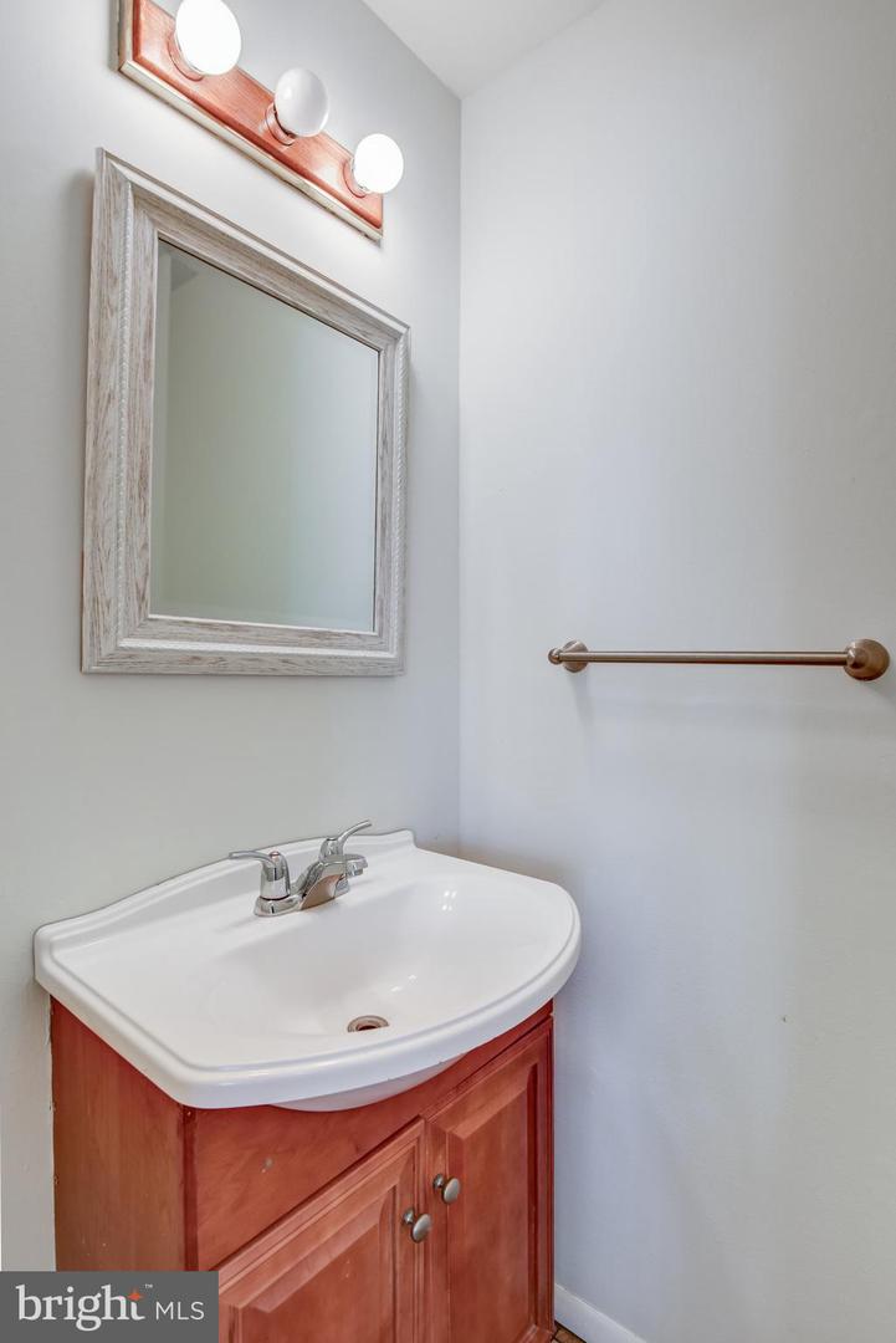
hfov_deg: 70.5
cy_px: 672
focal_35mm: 17
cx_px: 448
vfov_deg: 93.3
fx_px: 634
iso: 400
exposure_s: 1/40
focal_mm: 17
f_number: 8
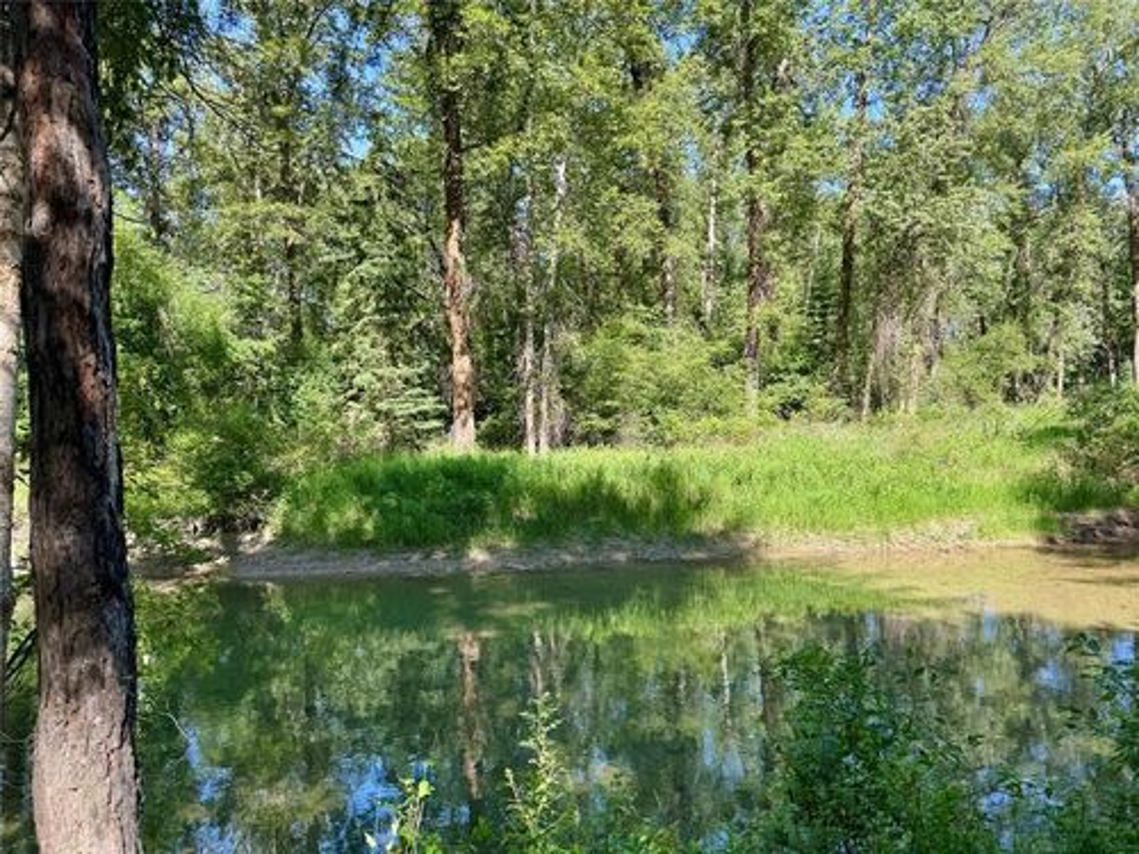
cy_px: 427
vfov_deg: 56.8
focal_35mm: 24
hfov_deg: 71.6
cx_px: 570
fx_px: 790
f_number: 1.78
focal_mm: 6.76
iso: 80
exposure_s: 1/832
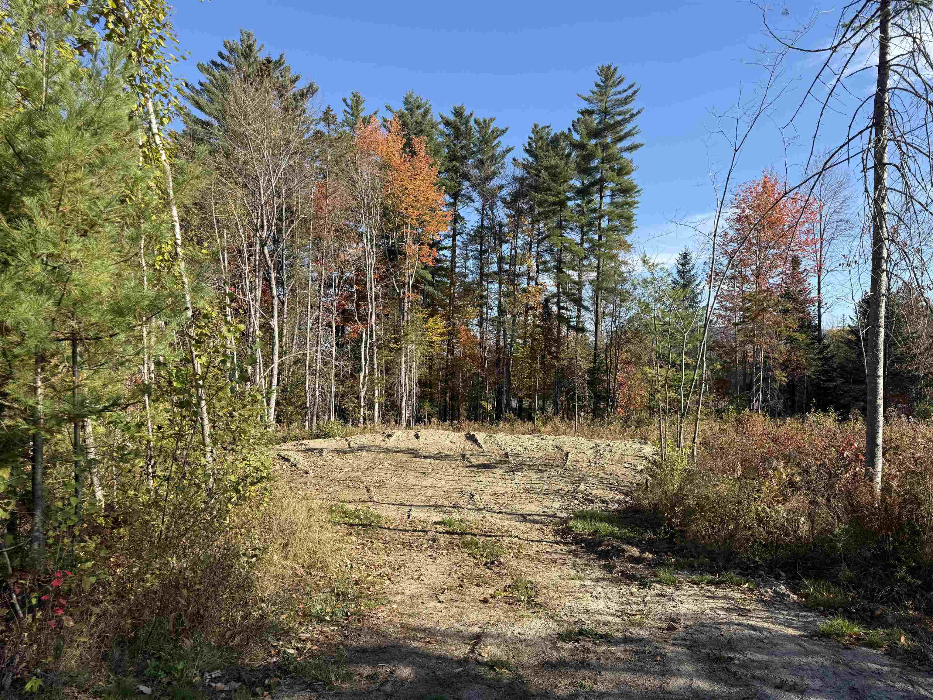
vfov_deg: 56.8
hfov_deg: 71.6
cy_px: 350
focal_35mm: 24
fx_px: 647
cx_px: 466
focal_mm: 6.76
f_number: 1.78
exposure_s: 1/2299
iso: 80
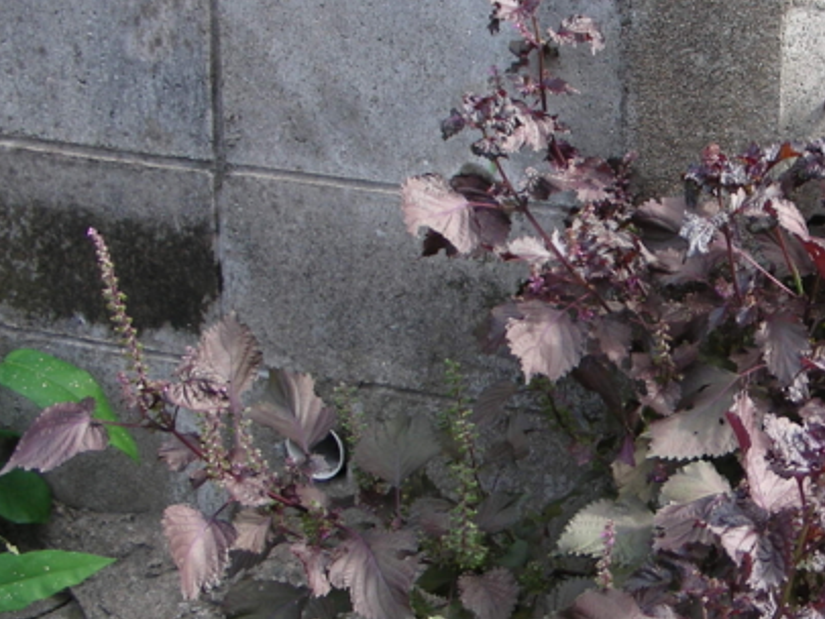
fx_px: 1788
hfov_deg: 25.4
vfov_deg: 19.6
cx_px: 703
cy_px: 350
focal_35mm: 75
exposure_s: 1/81.6
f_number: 3.5
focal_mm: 6.3
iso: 50
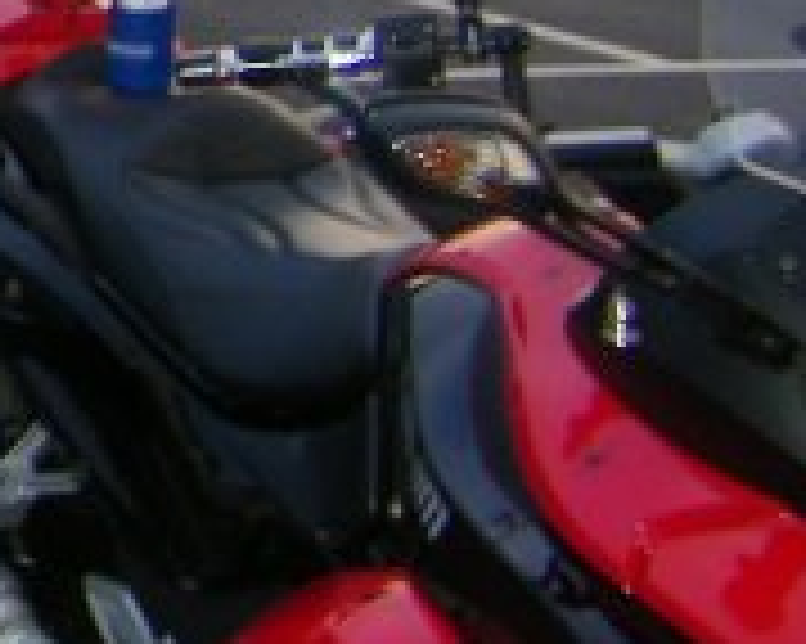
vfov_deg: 12.1
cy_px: -293
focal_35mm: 122
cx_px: -986
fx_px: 2909
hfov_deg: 12.9
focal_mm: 5
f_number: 3.5
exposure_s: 1/30
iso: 80
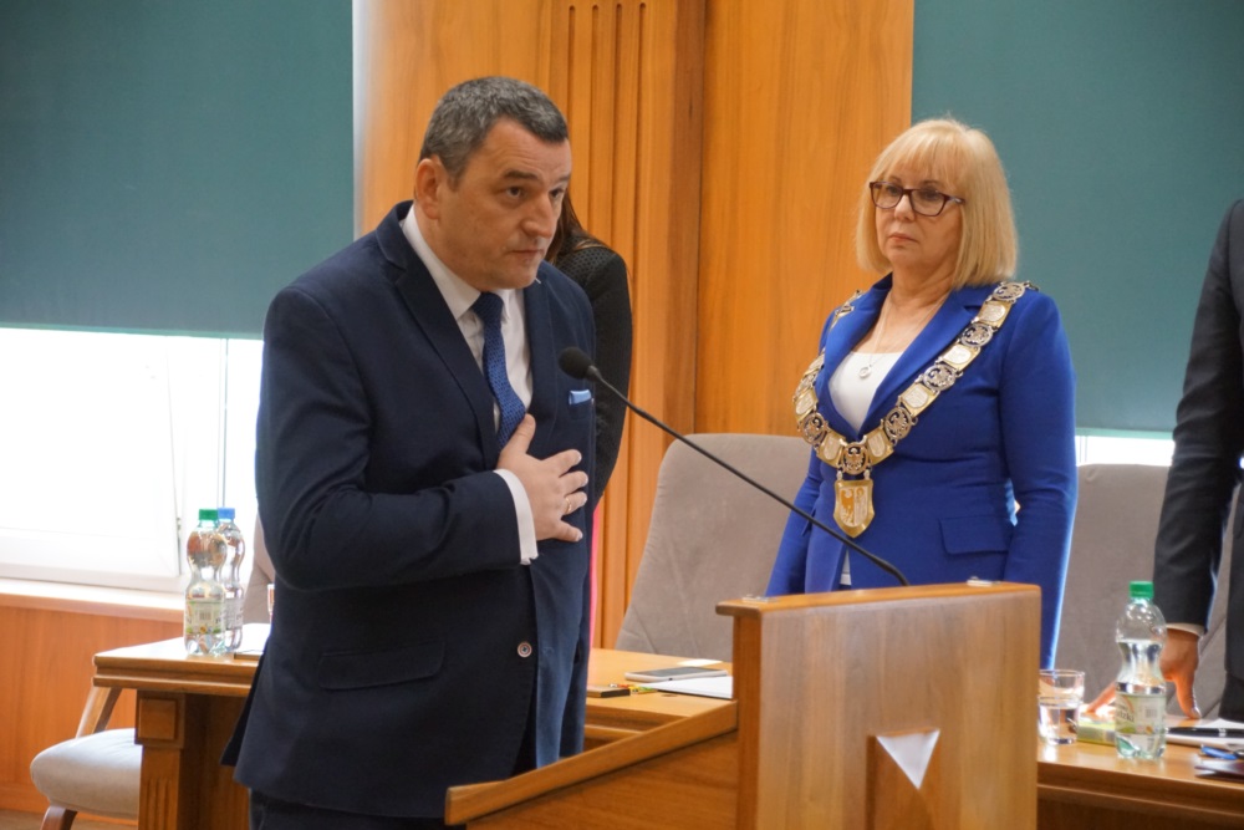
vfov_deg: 12.2
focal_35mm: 112
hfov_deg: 18.2
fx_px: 3888
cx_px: 622
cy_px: 415
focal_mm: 75
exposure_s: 1/100
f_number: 5.6
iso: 3200
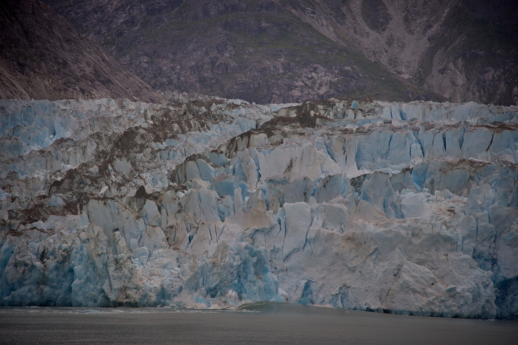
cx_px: 259
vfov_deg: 11.4
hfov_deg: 17.1
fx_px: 1727
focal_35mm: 120
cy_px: 172
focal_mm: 120
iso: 140
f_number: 4
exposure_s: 1/250
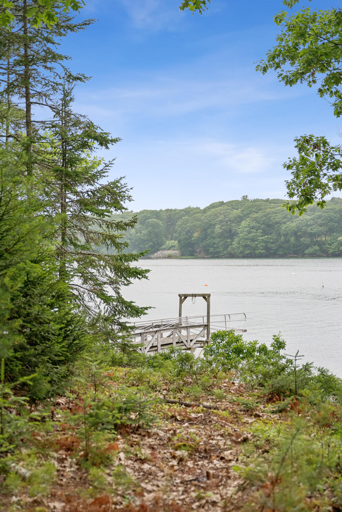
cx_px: 171
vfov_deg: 41.4
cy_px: 256
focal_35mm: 48
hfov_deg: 28.3
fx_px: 678
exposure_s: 1/2000
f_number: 2.8
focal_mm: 47.6
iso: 320
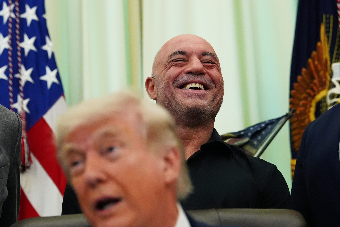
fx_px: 1390
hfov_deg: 13.9
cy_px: 114
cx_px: 170
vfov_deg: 9.4
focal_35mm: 147
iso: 5000
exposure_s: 1/500
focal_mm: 98
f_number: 3.5
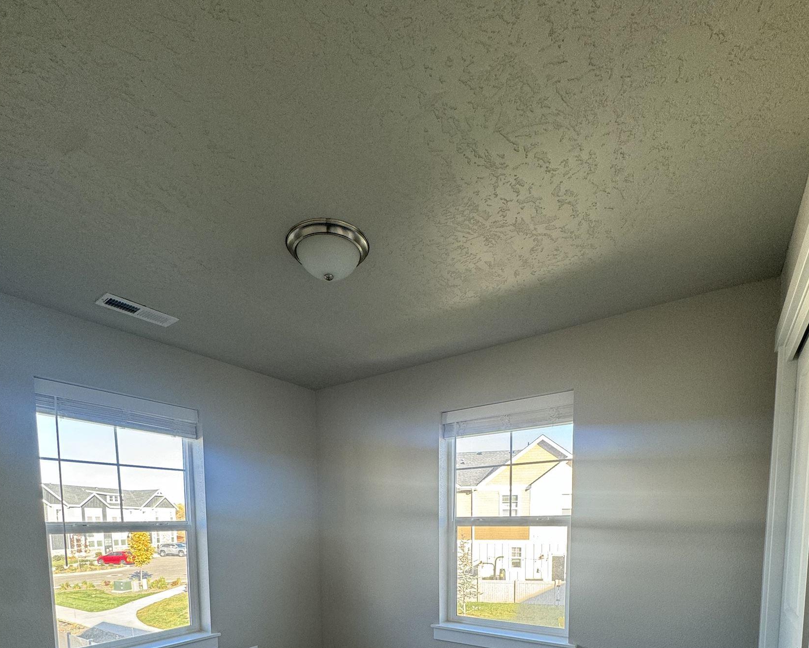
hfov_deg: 83.3
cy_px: 561
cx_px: 392
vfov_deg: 61.8
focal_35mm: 19
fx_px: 455
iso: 80
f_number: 2.2
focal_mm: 2.22
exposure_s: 1/99
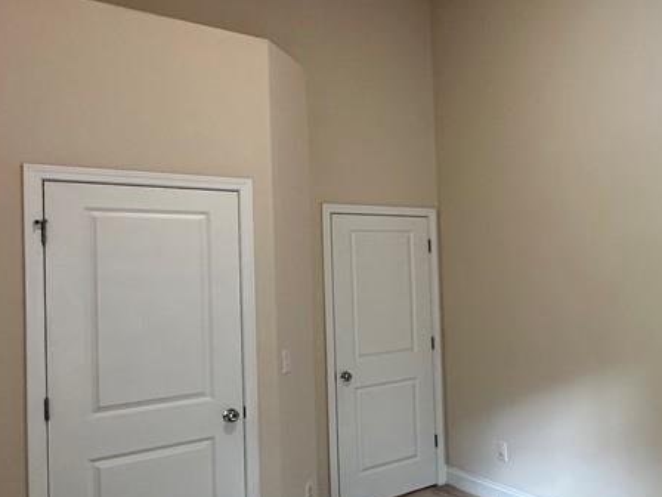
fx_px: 612
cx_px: 551
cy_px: 257
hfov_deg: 52.3
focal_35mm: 32
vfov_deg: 44.2
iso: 200
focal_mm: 2.22
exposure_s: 1/60
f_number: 2.2
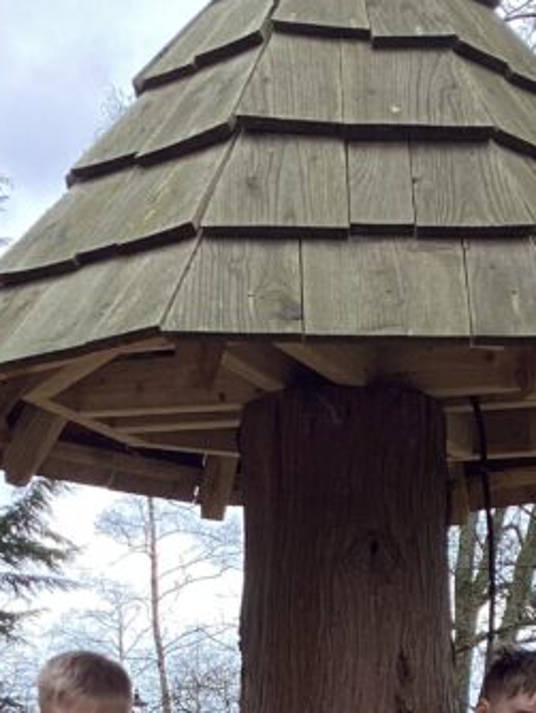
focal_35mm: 95
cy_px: 986
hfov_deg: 15.5
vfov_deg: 18.8
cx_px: 384
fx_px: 1959
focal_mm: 3.3
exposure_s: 1/100
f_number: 2.4
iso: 25
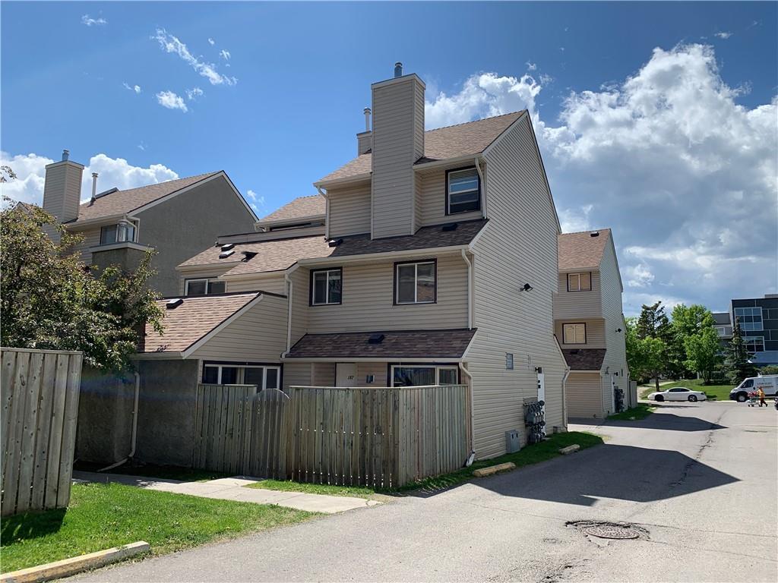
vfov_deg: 53.1
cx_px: 389
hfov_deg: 67.3
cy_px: 292
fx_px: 584
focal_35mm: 26
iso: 25
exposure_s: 1/2611
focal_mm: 4.25
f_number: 1.8
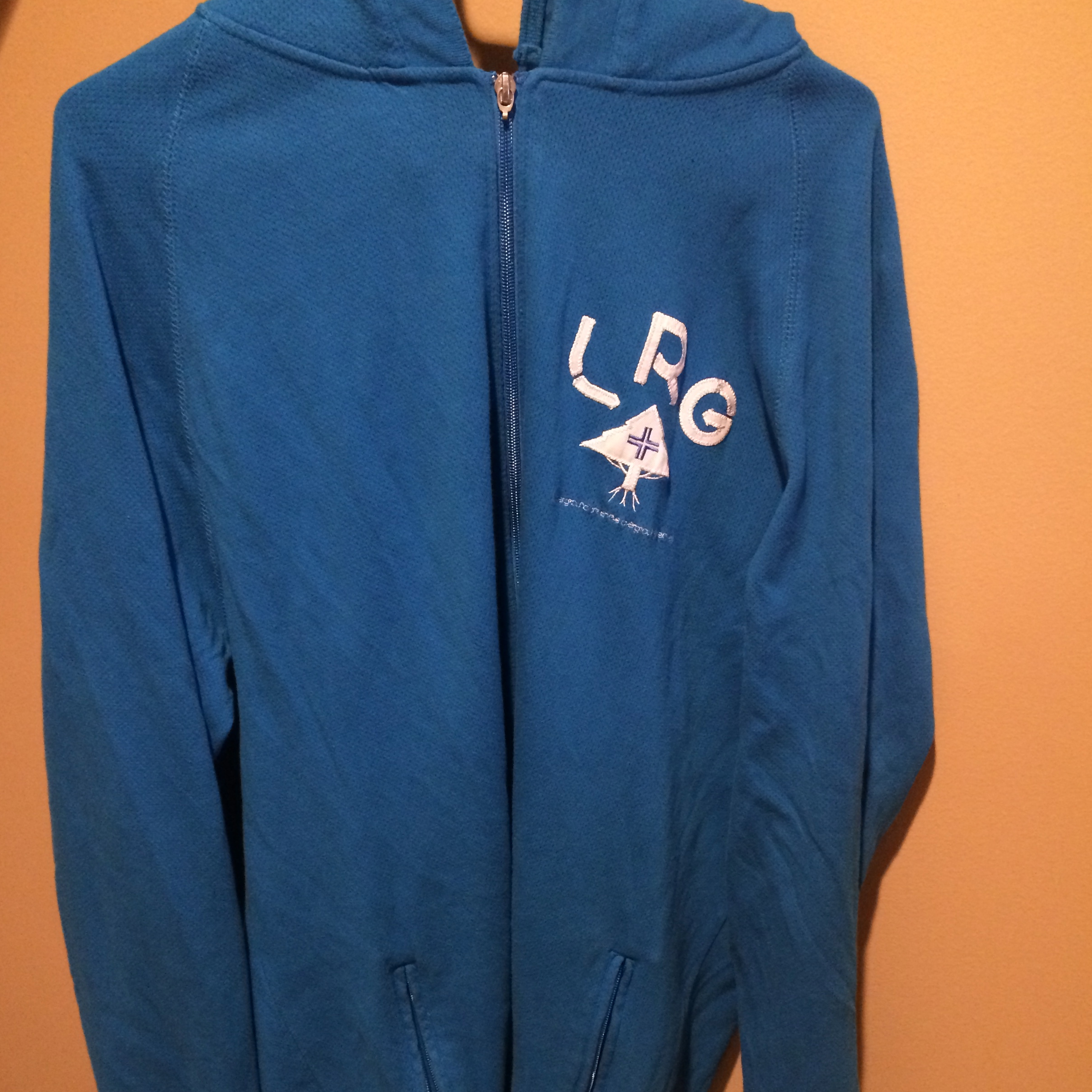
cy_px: 706
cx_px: 546
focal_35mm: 36
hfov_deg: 46.0
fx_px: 1285
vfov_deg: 45.5
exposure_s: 1/15
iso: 320
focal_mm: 4.12
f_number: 2.2
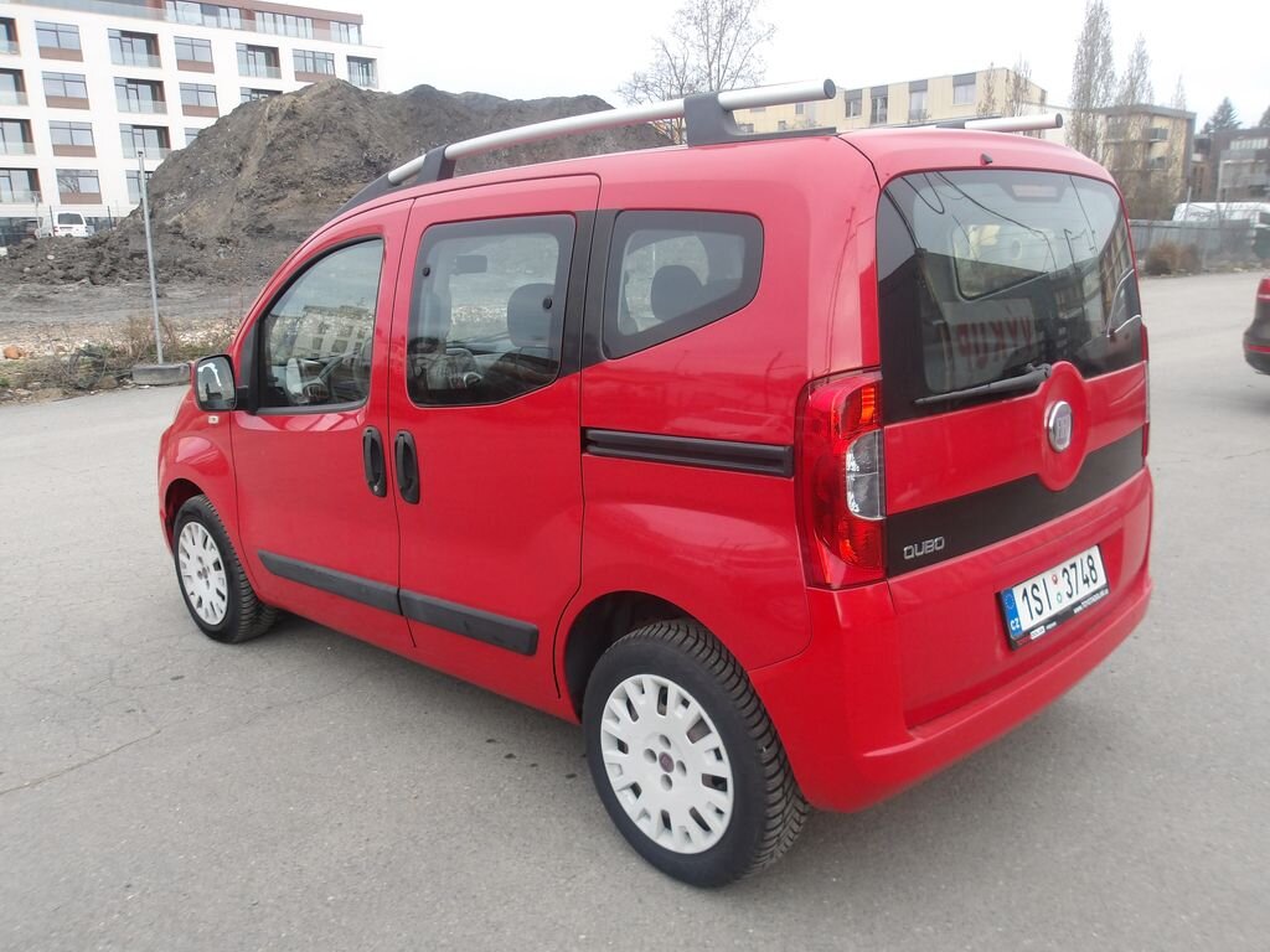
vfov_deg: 51.4
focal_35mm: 27
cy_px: 476
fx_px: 991
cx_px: 635
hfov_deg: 65.3
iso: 100
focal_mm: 4.9
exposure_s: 1/283
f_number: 3
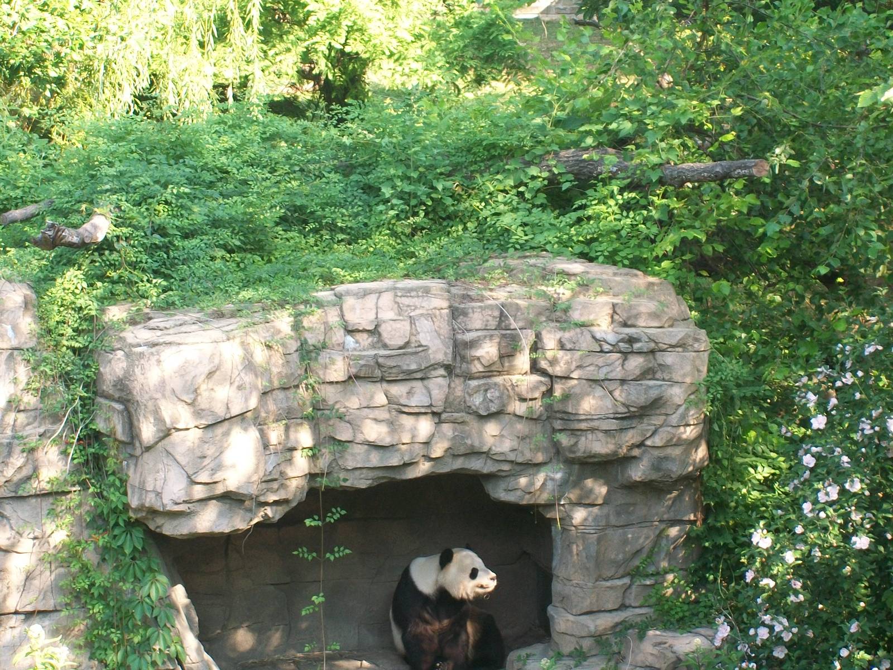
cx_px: 446
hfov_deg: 18.2
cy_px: 335
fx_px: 2786
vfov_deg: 13.7
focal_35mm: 108
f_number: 4.8
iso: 112
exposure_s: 1/60
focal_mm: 18
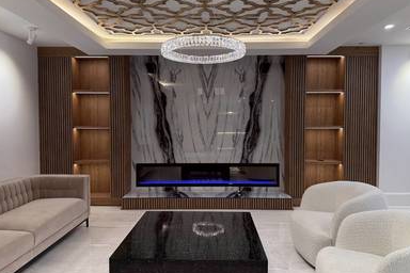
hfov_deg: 69.4
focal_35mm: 26
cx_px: 209
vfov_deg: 49.5
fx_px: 296
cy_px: 132
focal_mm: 6.76
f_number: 1.78
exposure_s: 1/120
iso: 200
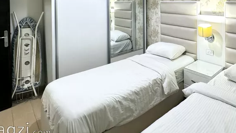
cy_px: 2
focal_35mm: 25
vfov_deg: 40.7
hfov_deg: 70.3
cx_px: 170
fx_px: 156
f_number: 2.2
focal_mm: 2.22
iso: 320
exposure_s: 1/50
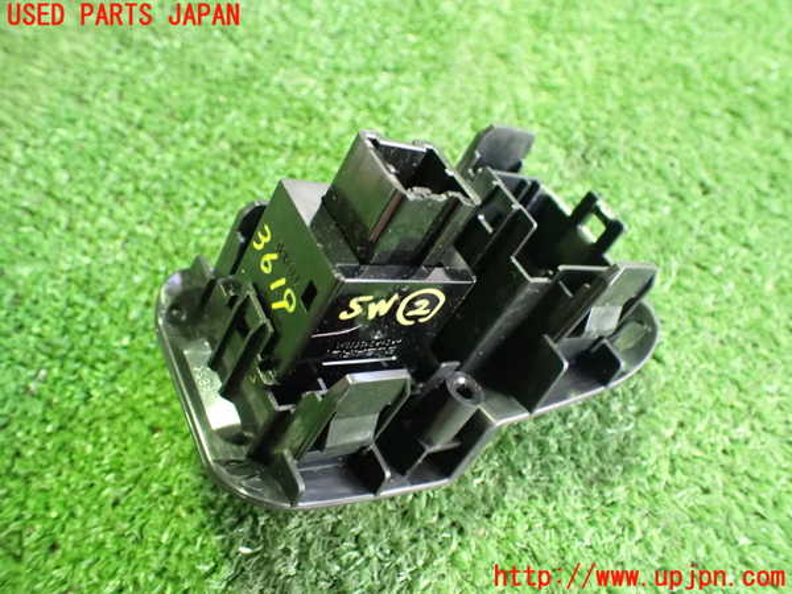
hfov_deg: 60.0
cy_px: 297
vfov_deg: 46.8
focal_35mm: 30
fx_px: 686
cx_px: 396
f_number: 2.3
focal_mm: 5.4
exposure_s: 1/30
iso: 1250
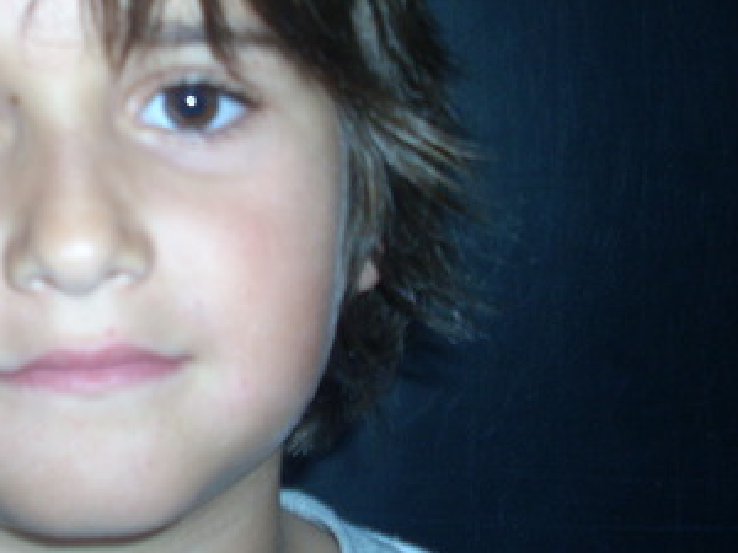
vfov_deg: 18.5
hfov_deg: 23.8
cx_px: 34
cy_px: 128
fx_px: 1684
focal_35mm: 79
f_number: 2.8
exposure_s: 1/60
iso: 64
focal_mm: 6.2
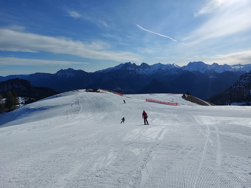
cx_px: 126
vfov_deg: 54.9
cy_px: 94
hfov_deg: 69.4
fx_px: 181
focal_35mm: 25
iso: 25
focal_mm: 5.23
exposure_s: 1/4111
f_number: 1.8
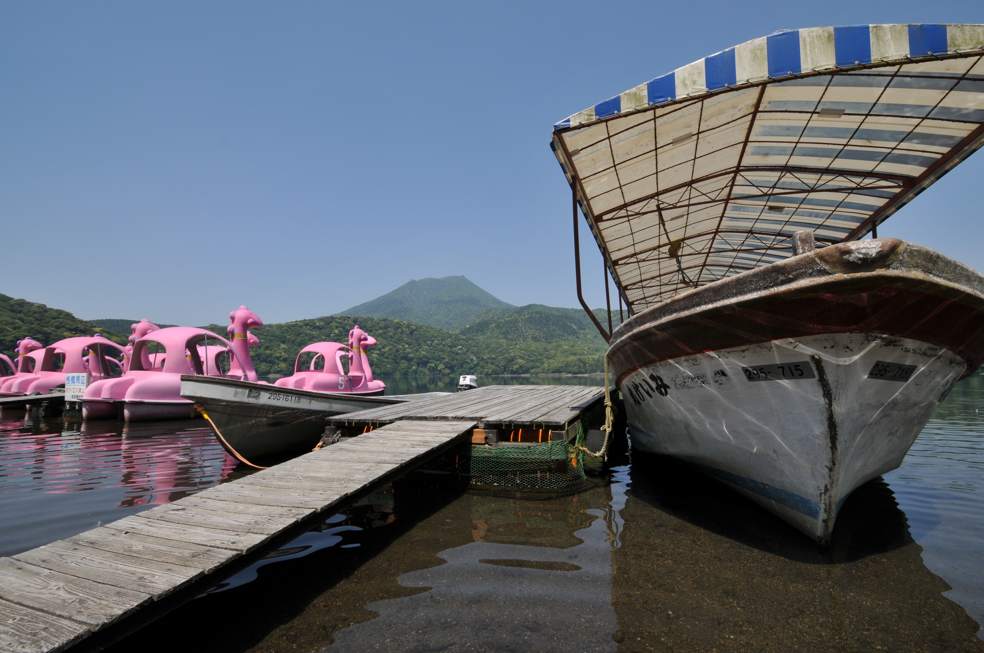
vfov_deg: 77.2
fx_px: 409
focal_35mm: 15
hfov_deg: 100.5
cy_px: 326
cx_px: 492
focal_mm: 10
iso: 200
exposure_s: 1/320
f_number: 11
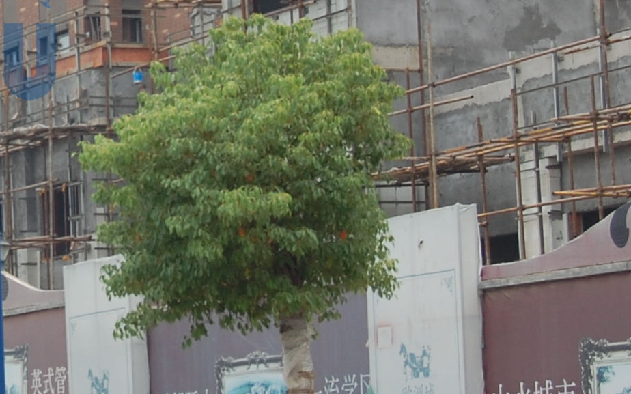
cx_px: -120
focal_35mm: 189
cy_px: -10
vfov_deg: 6.9
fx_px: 3249
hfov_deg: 10.9
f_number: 9
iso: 200
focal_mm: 38
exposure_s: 1/320
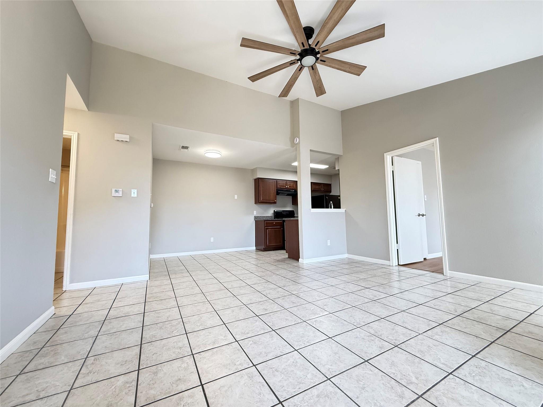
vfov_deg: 85.7
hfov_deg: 102.1
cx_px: 272
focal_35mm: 14
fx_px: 220
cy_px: 204
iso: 500
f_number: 2.2
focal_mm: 2.22
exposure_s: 1/120
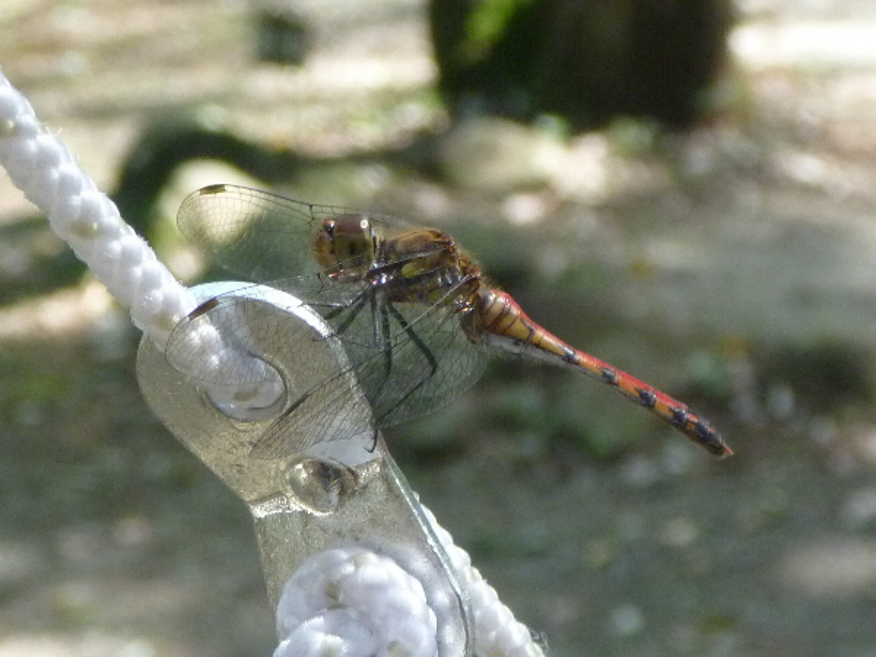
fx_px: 3518
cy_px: 328
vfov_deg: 10.7
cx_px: 438
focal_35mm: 139
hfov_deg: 14.2
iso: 320
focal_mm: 12.6
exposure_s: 1/60
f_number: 5.4
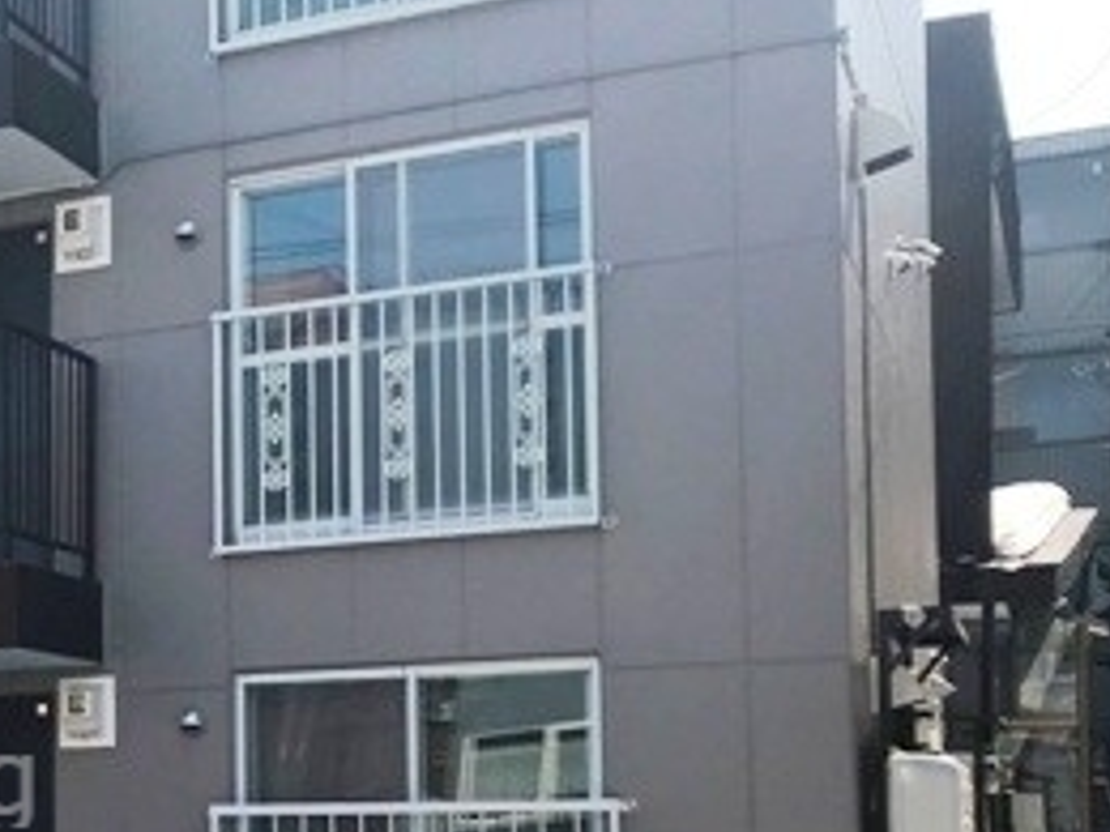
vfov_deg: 20.8
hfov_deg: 25.2
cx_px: -235
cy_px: 777
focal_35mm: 69
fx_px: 2213
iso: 20
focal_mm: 3.99
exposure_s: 1/1996
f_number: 1.8
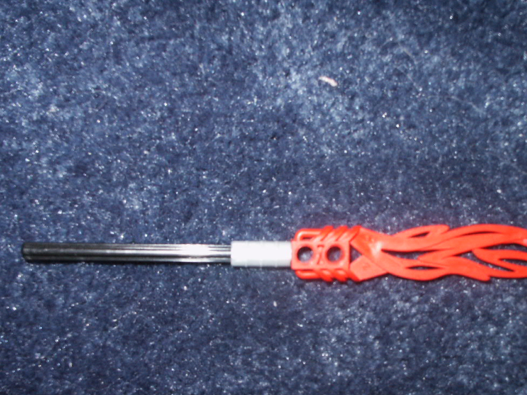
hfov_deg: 41.0
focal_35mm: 46
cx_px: 320
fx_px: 700
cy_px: 259
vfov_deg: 31.3
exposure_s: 1/45
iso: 200
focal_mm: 7.18
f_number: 6.7
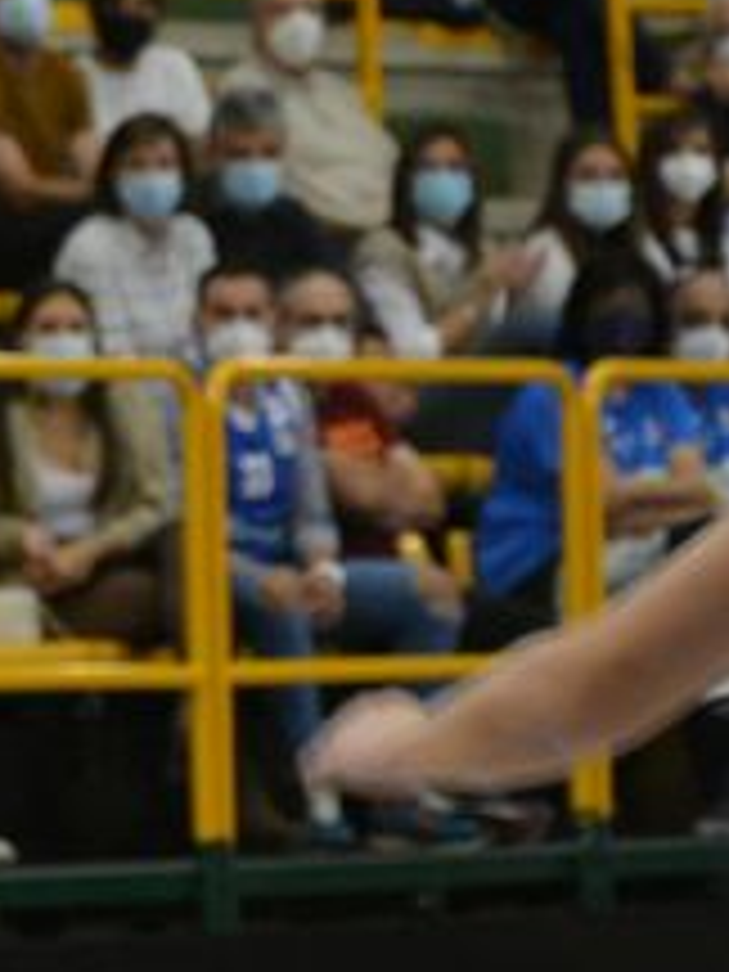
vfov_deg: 4.2
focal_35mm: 475
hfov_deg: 3.1
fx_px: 13341
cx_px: -1404
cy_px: 205
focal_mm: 75
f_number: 5.3
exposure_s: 1/125
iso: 1600
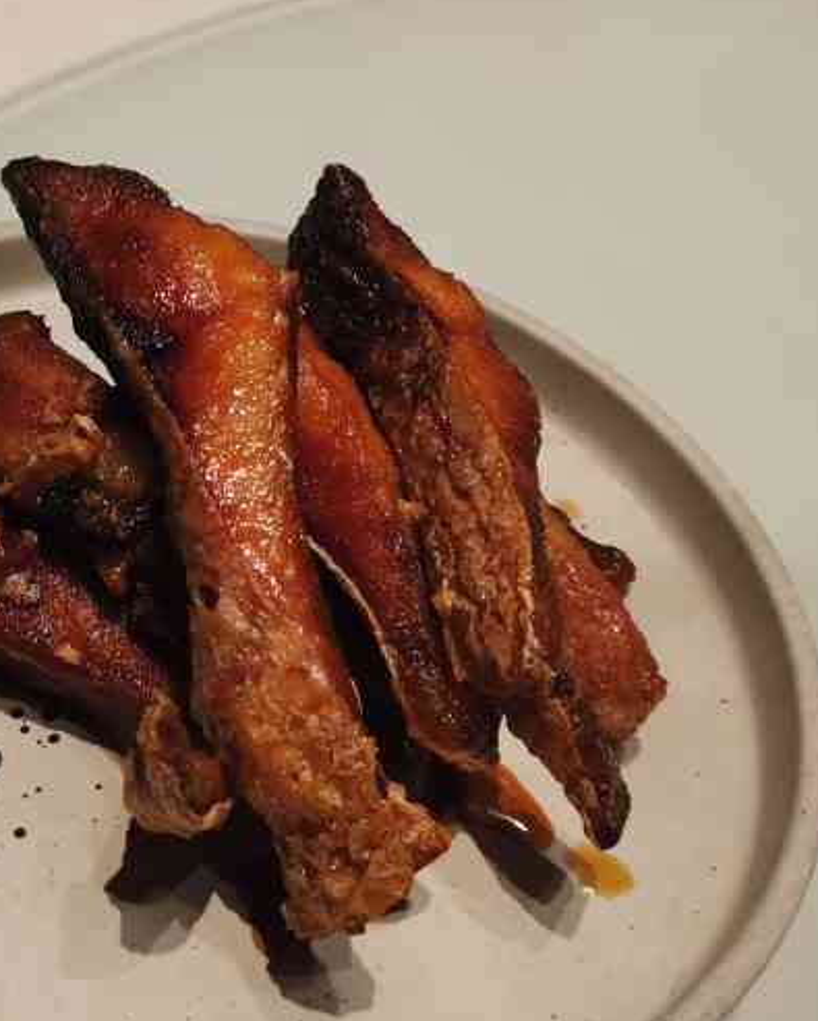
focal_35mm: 48
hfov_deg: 31.1
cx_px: 249
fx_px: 1451
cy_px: 488
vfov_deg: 38.8
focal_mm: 4.75
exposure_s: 1/100
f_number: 1.8
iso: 160
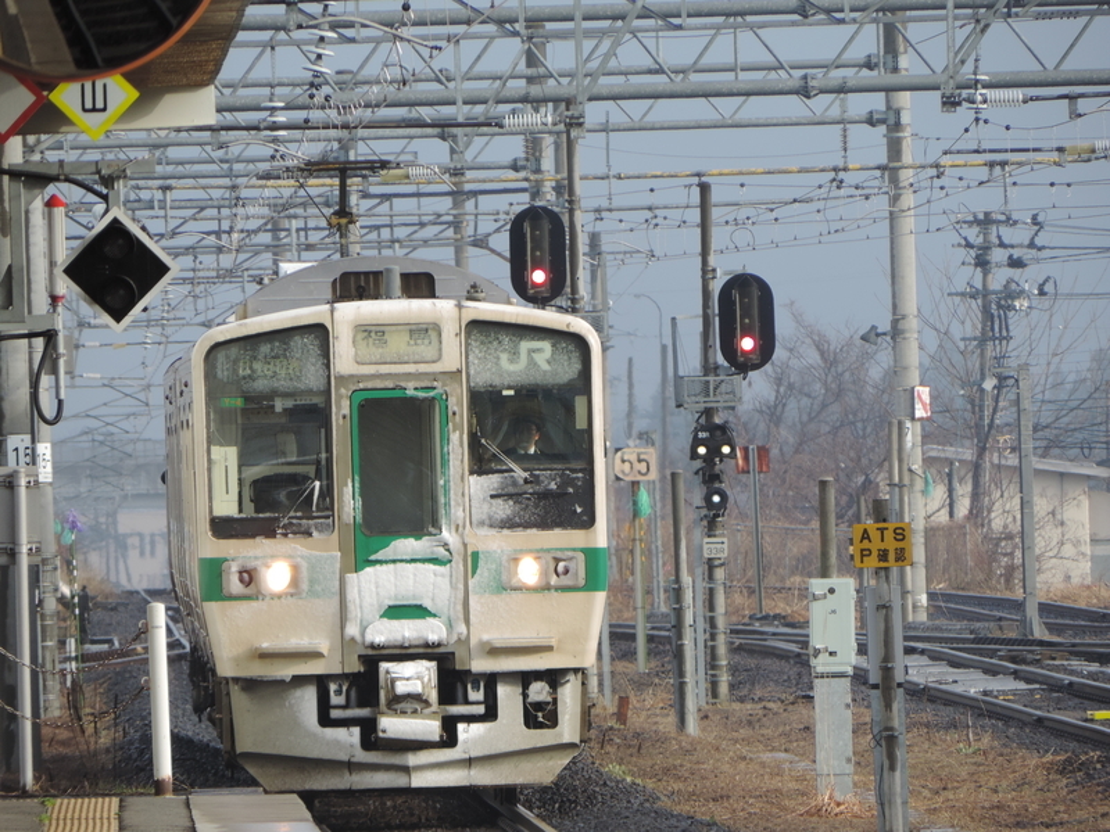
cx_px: 555
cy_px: 416
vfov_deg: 2.5
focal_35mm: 600
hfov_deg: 3.3
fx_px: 19240
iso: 100
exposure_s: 1/250
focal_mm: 107
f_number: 4.9
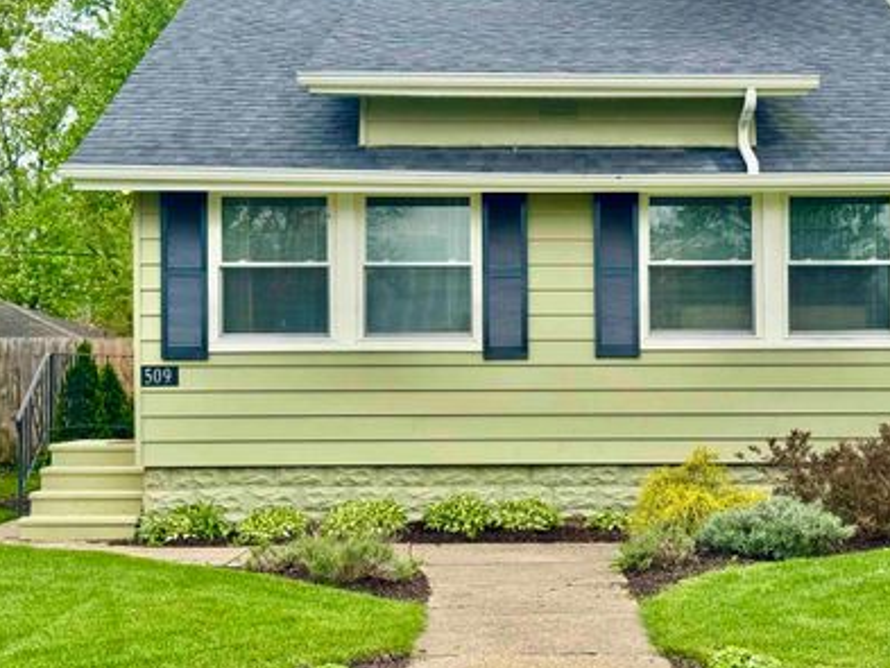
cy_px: 345
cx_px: 562
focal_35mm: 61
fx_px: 1569
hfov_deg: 31.5
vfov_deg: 24.0
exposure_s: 1/1984
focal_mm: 6.76
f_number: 1.78
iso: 64
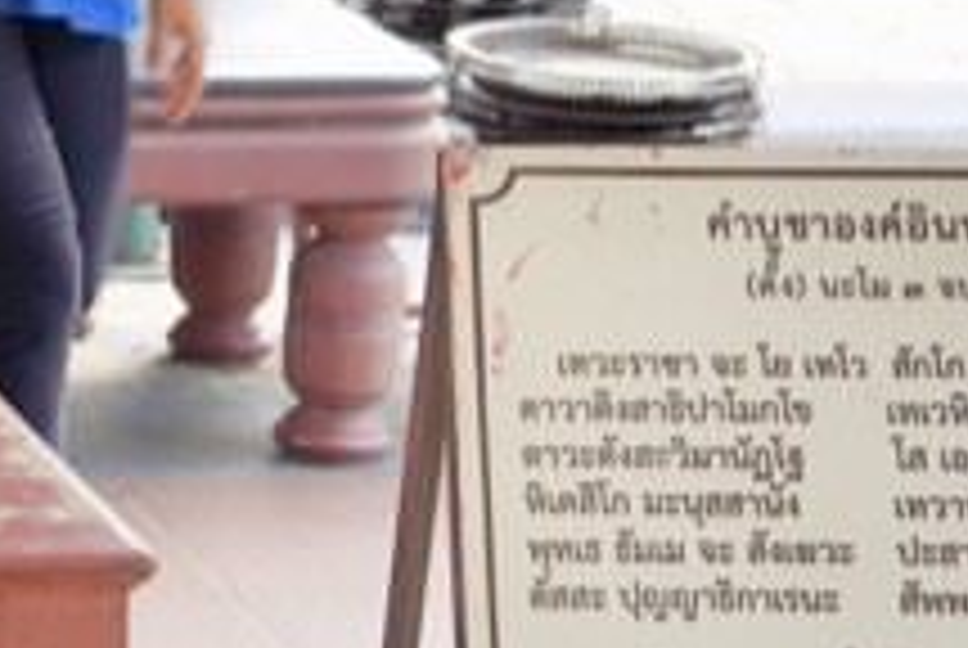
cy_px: -184
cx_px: -1076
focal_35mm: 185
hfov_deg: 10.1
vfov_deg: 7.4
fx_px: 4973
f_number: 4
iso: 100
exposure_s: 1/80
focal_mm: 39.8
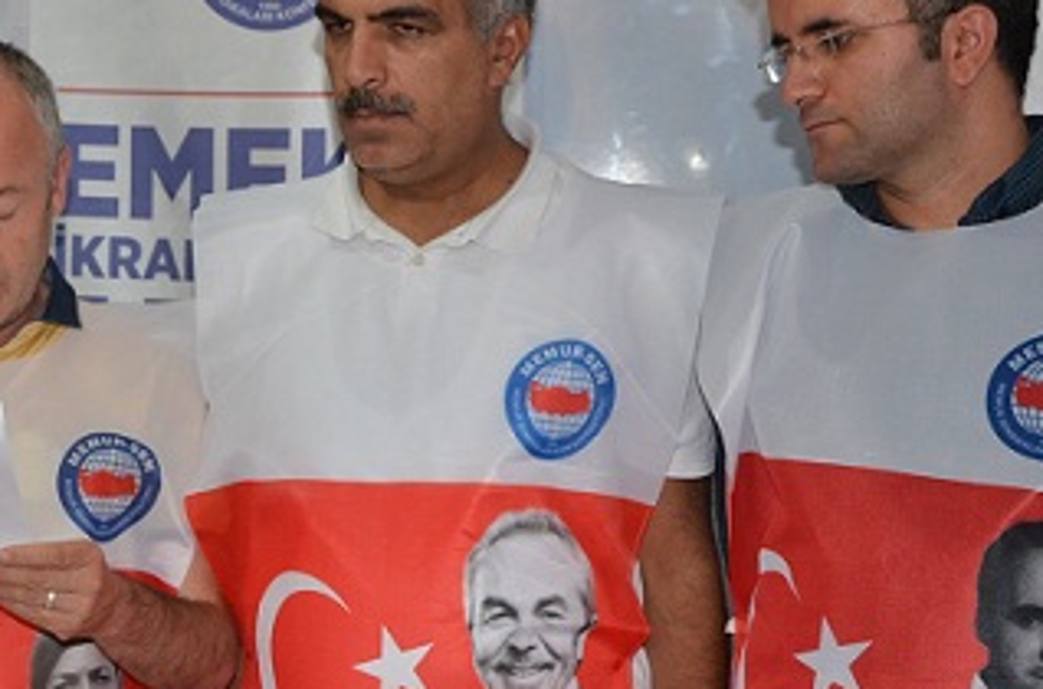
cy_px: 520
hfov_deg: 20.4
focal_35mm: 98
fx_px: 2831
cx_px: 89
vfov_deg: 13.8
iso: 1000
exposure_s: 1/60
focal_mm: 32
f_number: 5
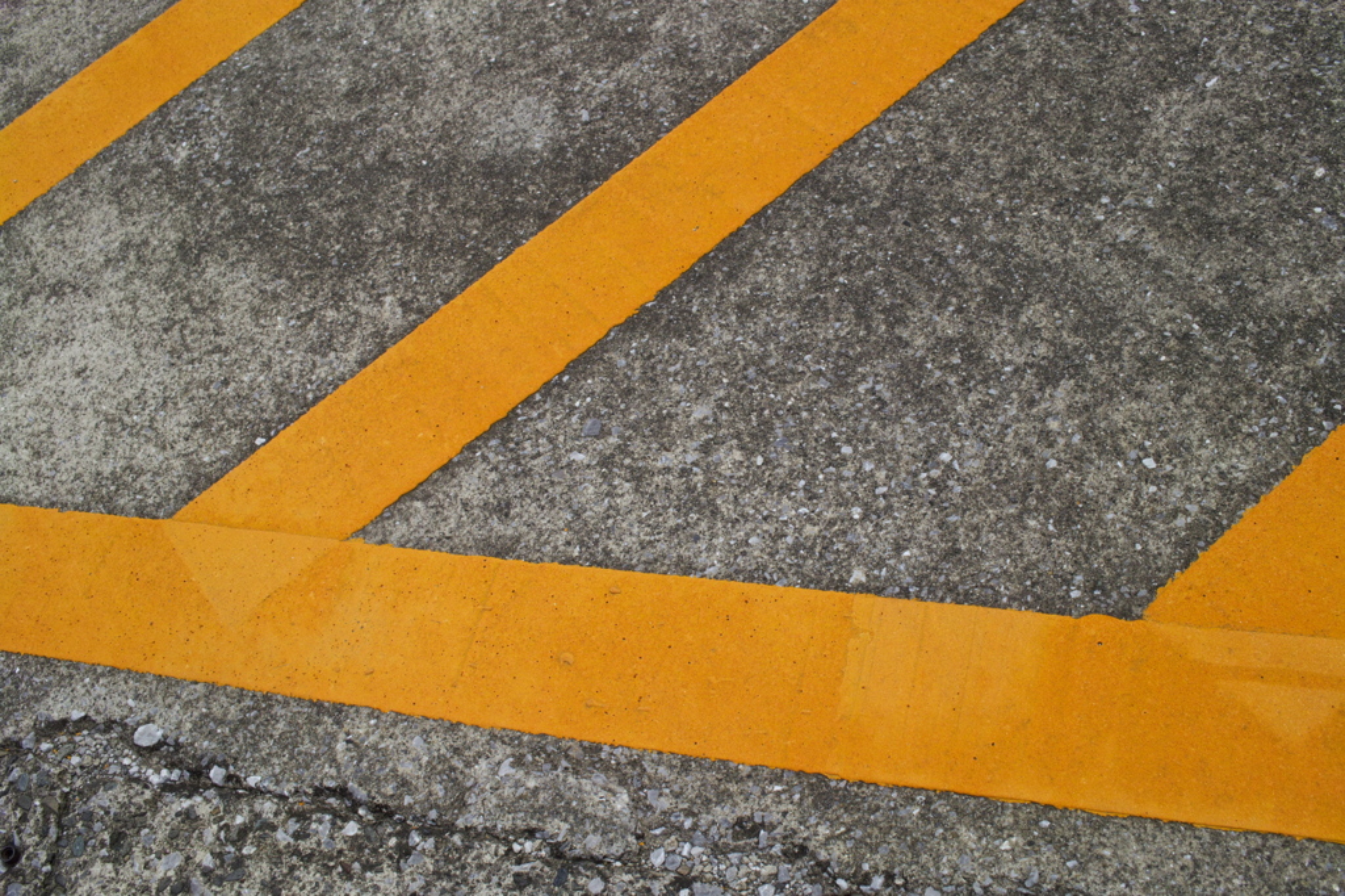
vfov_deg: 32.6
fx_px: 1531
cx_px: 672
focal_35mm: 41
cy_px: 448
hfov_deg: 47.4
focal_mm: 24.2
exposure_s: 1/250
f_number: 7.1
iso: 100
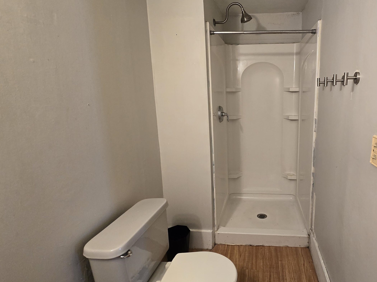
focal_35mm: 19
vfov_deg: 68.6
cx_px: 250
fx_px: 207
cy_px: 135
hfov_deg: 81.9
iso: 200
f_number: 2.2
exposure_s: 1/60
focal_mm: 2.2
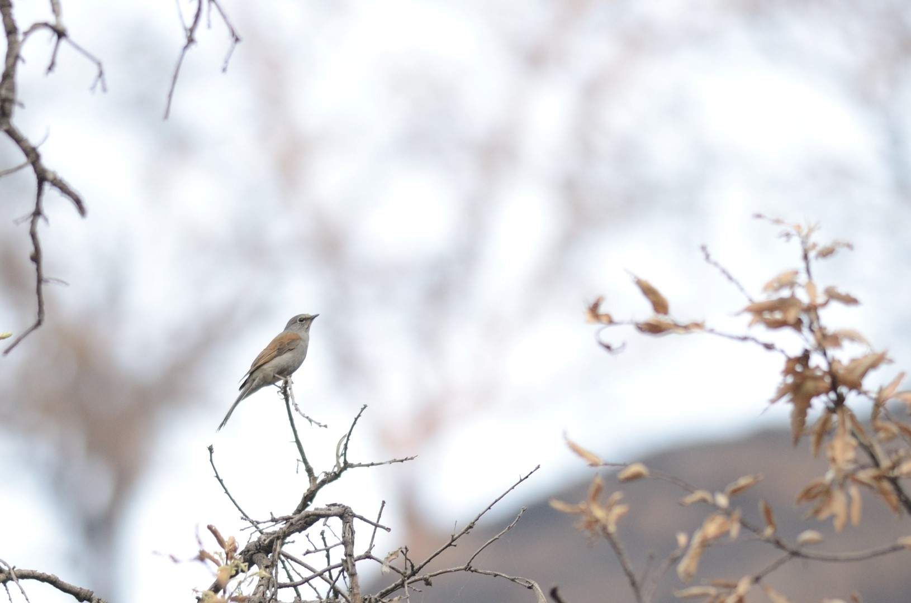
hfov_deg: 4.6
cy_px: 302
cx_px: 456
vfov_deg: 3.0
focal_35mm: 450
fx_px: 11365
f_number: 4
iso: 140
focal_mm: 300
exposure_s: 1/500
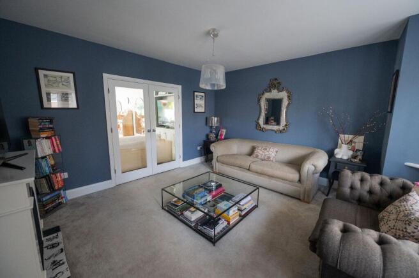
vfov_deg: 81.1
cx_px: 210
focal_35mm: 14
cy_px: 139
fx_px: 163
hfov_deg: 104.3
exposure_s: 1/160
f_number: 4.5
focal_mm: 14
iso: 2200
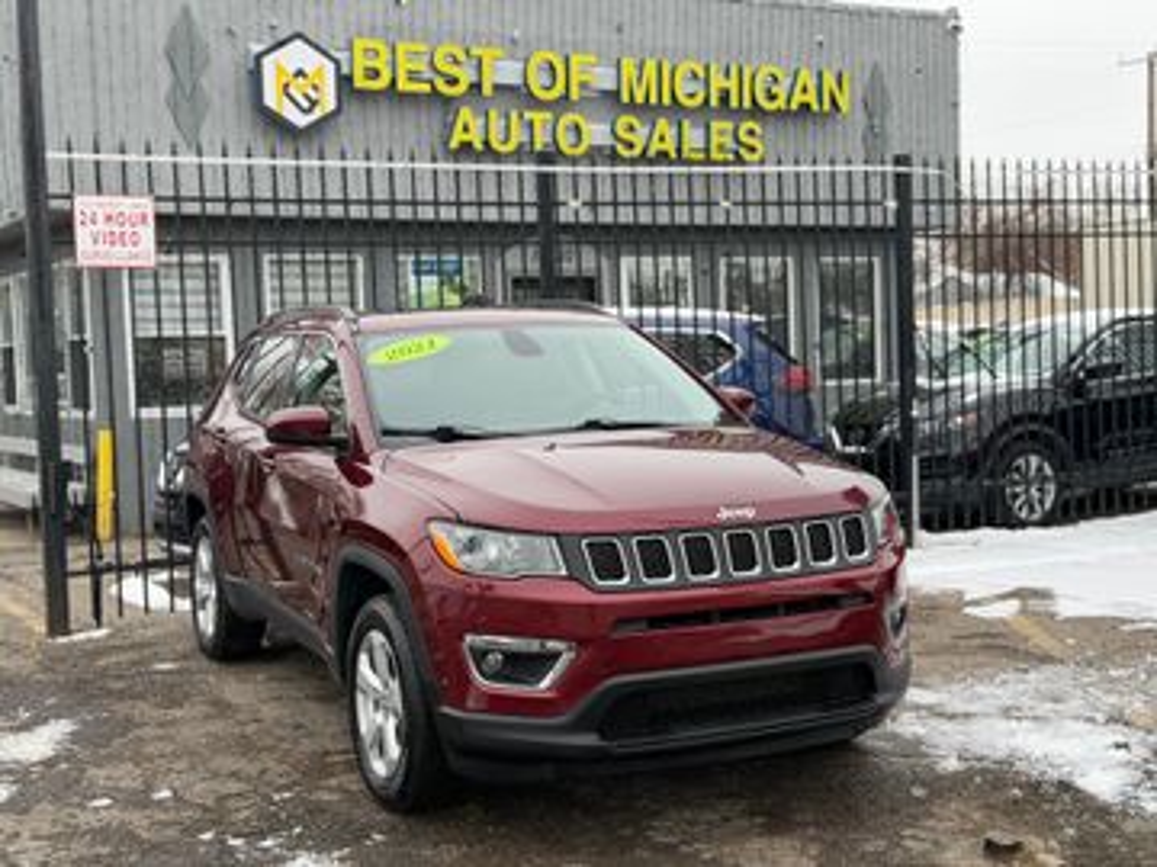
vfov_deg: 30.3
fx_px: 1604
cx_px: 578
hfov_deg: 39.7
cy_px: 434
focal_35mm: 48
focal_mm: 6.76
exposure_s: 1/523
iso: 64
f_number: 1.78
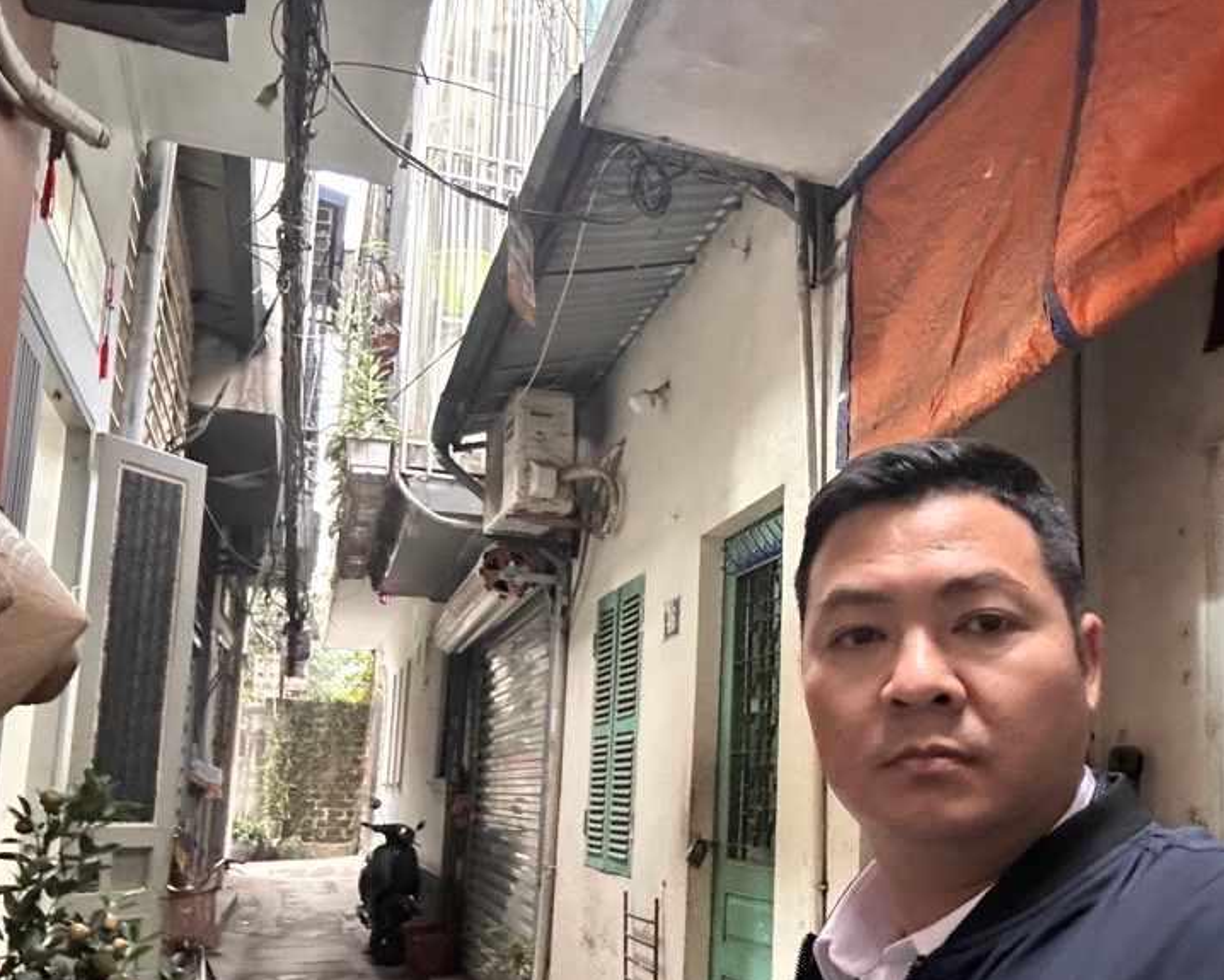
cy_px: 648
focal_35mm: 32
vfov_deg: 45.2
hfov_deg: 54.9
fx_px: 1160
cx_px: 781
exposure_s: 1/15
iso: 800
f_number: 1.9
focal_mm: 2.69
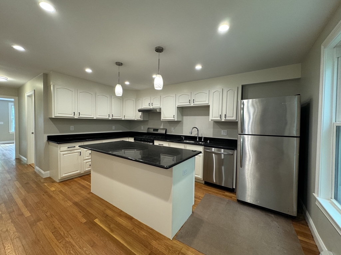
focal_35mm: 14
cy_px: 128
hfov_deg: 102.1
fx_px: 138
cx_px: 170
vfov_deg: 85.7
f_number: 2.2
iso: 160
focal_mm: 2.22
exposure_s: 1/60
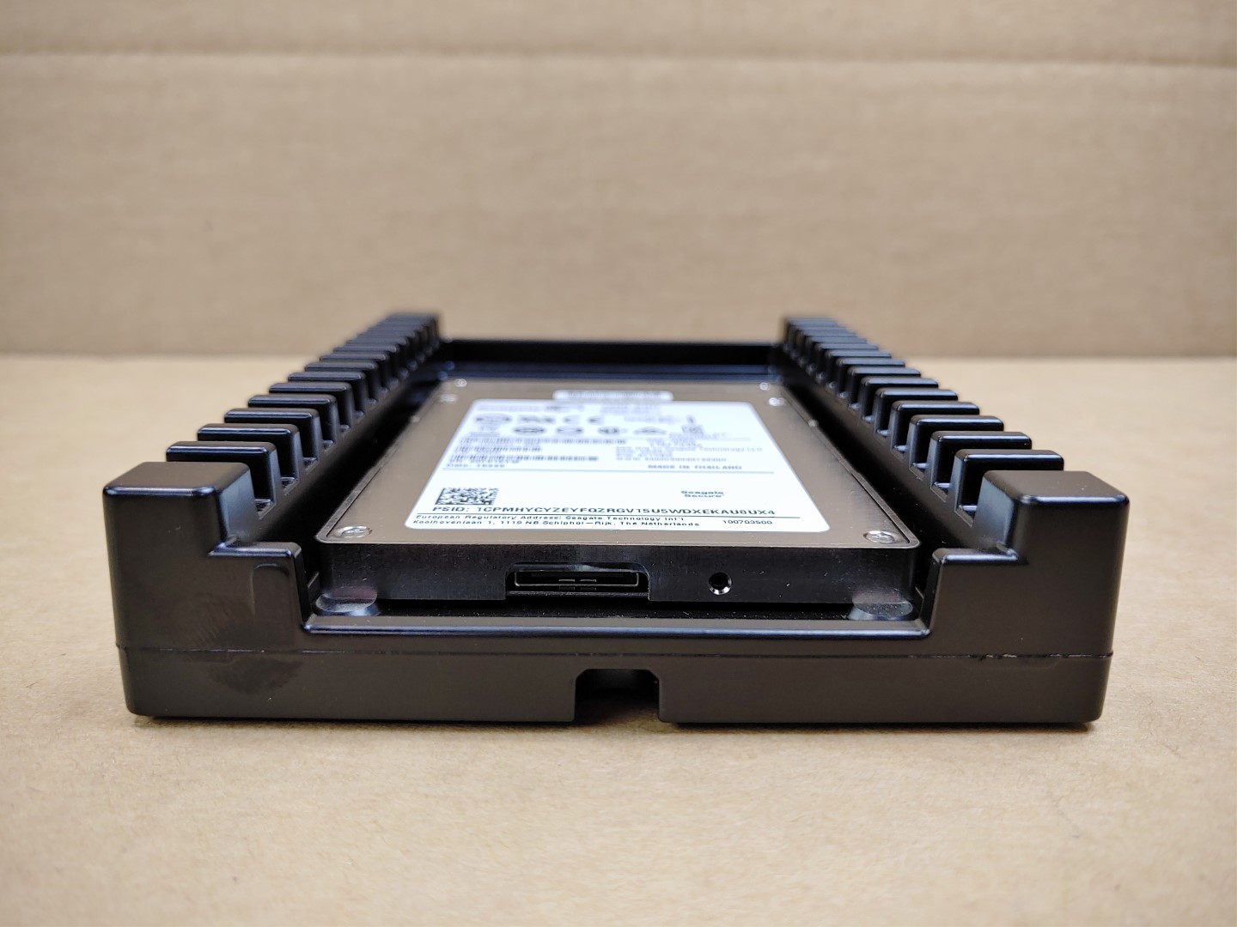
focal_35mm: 26
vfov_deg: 53.1
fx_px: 929
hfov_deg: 67.3
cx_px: 618
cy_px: 464
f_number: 1.8
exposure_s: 1/120
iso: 50
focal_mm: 4.36
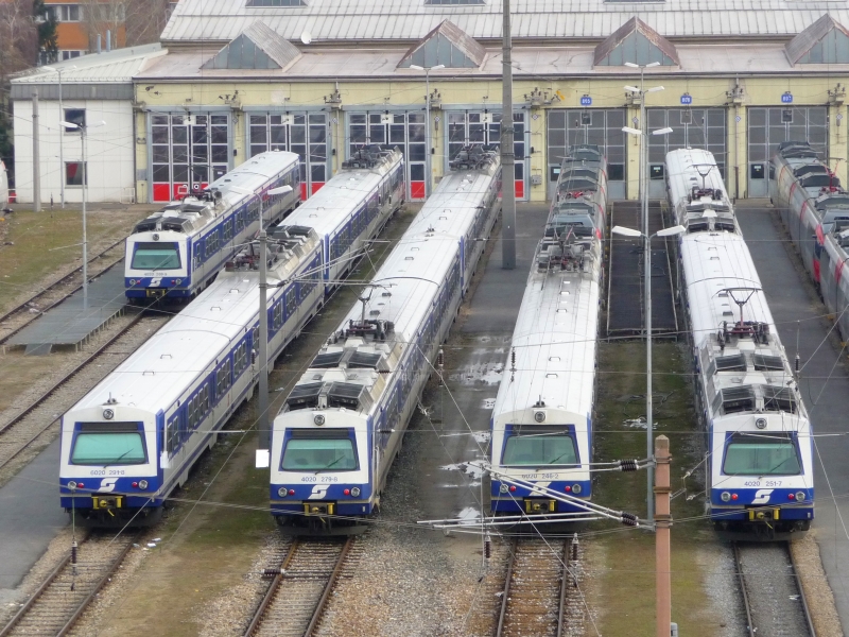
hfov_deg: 11.3
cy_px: 318
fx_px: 4292
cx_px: 424
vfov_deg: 8.5
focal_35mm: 175
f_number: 4.8
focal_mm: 27.1
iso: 250
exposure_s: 1/500
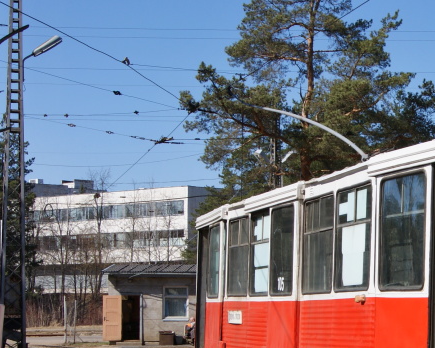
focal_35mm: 116
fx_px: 1495
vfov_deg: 13.2
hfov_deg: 16.0
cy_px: 262
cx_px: 492
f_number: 13
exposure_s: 1/125
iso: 100
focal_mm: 35
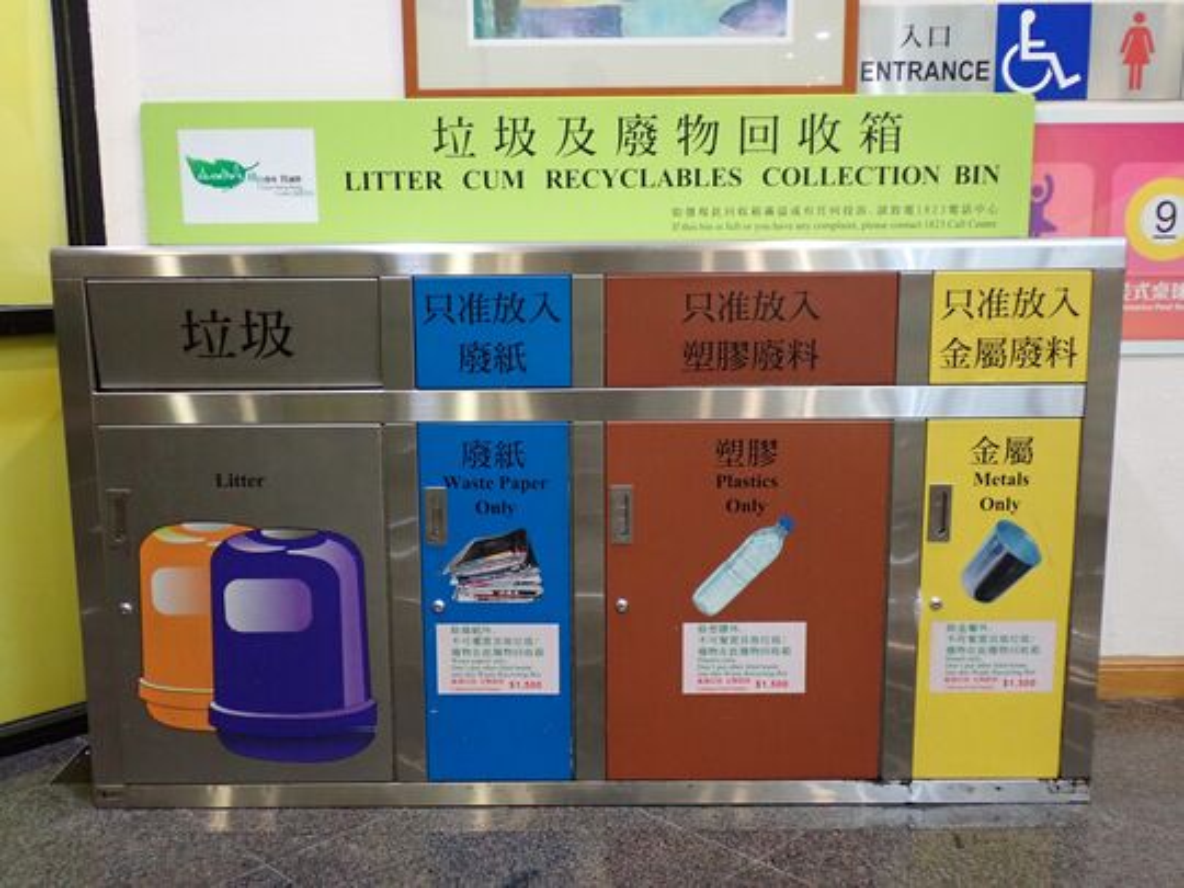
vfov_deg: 39.7
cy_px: 444
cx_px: 592
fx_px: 1231
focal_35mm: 36
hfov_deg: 51.4
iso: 800
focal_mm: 6.37
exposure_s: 1/25
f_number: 2.5
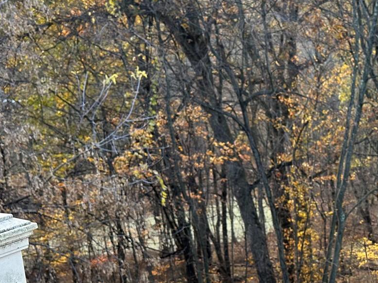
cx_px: 392
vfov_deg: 22.7
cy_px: 257
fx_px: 688
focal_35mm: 63
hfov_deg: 28.5
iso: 80
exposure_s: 1/268
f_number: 1.78
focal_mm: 6.86
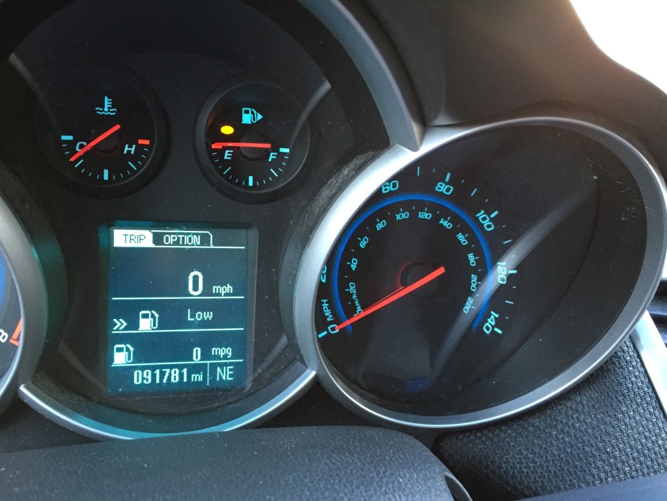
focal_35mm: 29
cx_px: 334
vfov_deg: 48.2
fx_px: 559
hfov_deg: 61.7
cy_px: 250
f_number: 2.2
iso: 160
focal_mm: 4.15
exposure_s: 1/30
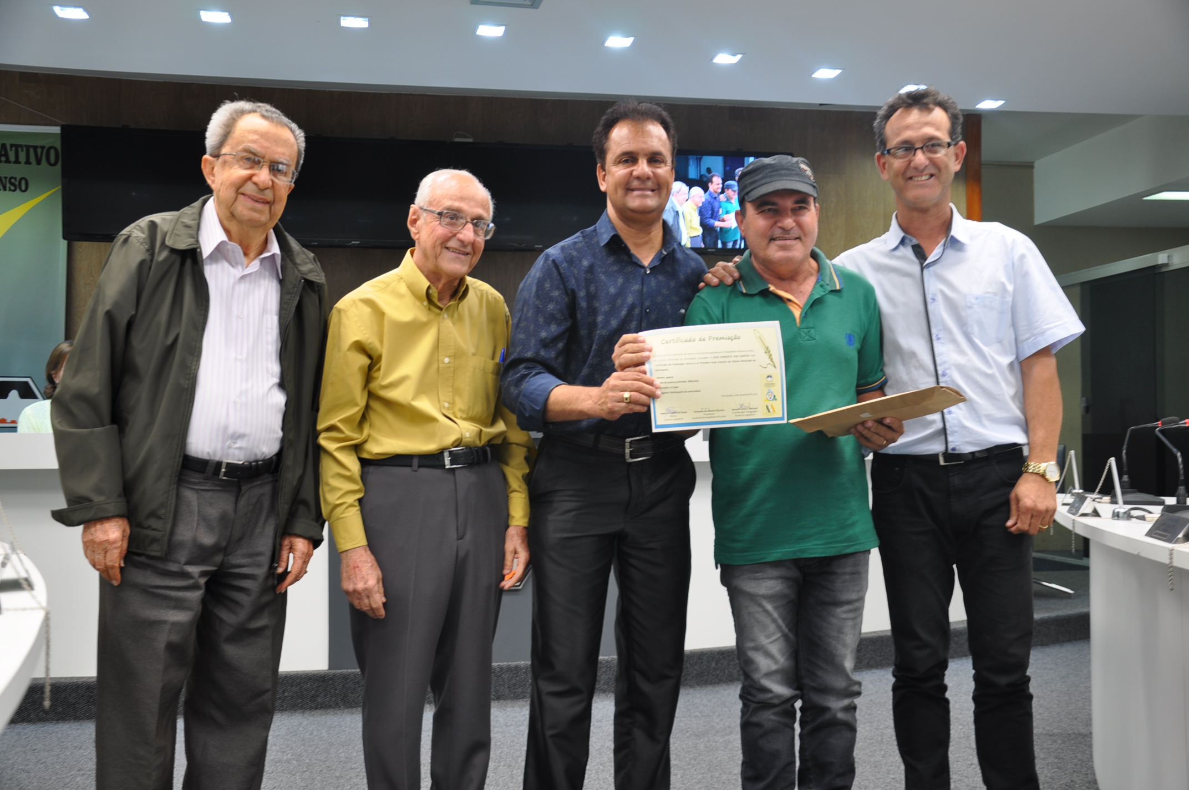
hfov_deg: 51.3
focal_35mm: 38
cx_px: 594
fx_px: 1237
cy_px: 395
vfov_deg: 35.4
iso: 200
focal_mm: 25
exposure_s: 1/13
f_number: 4
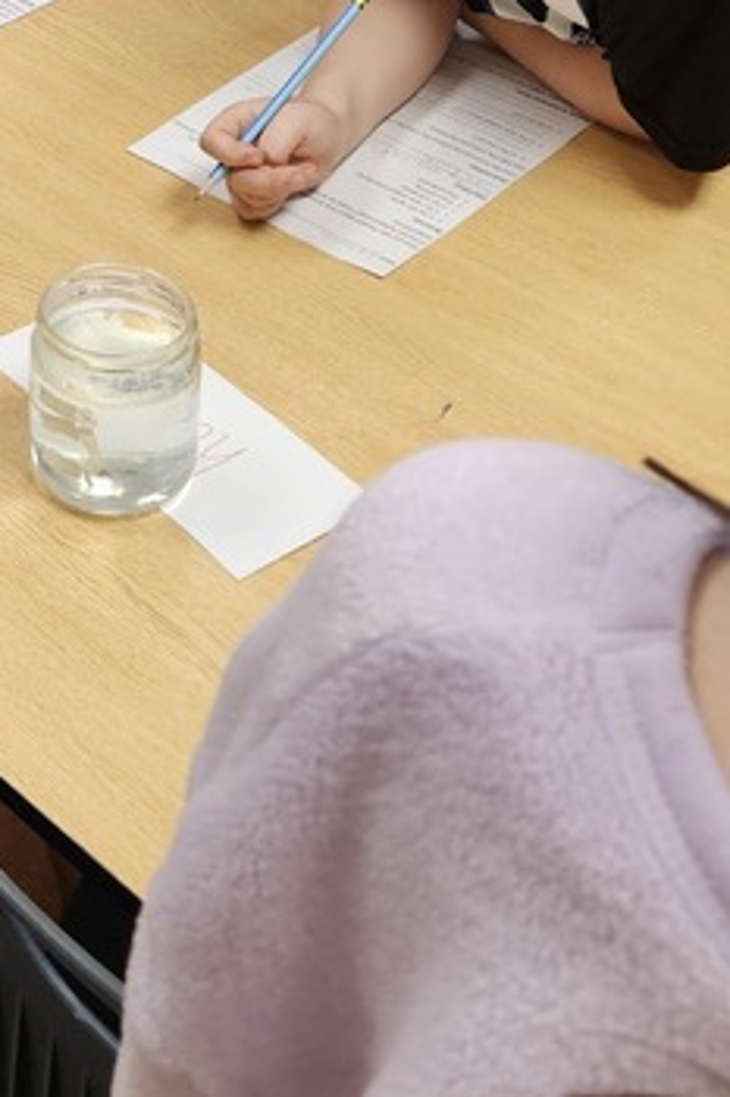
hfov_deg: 18.3
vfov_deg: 27.3
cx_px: -188
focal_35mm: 70
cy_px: 16
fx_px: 2131
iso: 320
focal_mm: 5.4
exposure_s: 1/170
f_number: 1.8
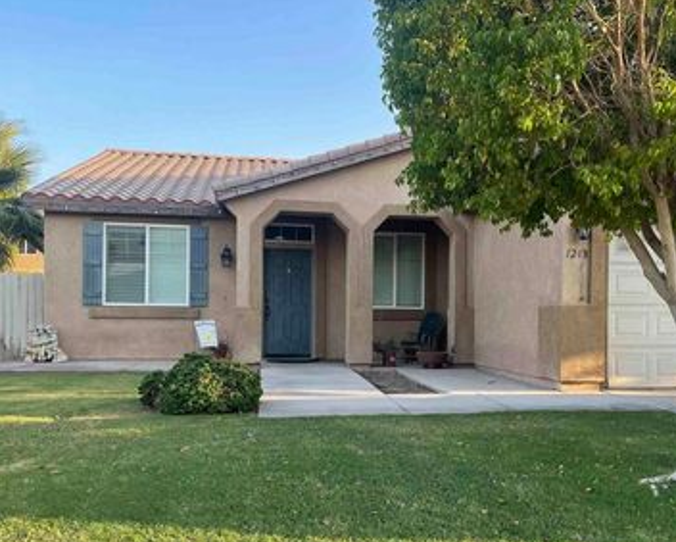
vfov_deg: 41.1
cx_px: 384
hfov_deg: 50.1
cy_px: 312
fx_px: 721
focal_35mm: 36
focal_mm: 4.2
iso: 32
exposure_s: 1/309
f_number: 1.6
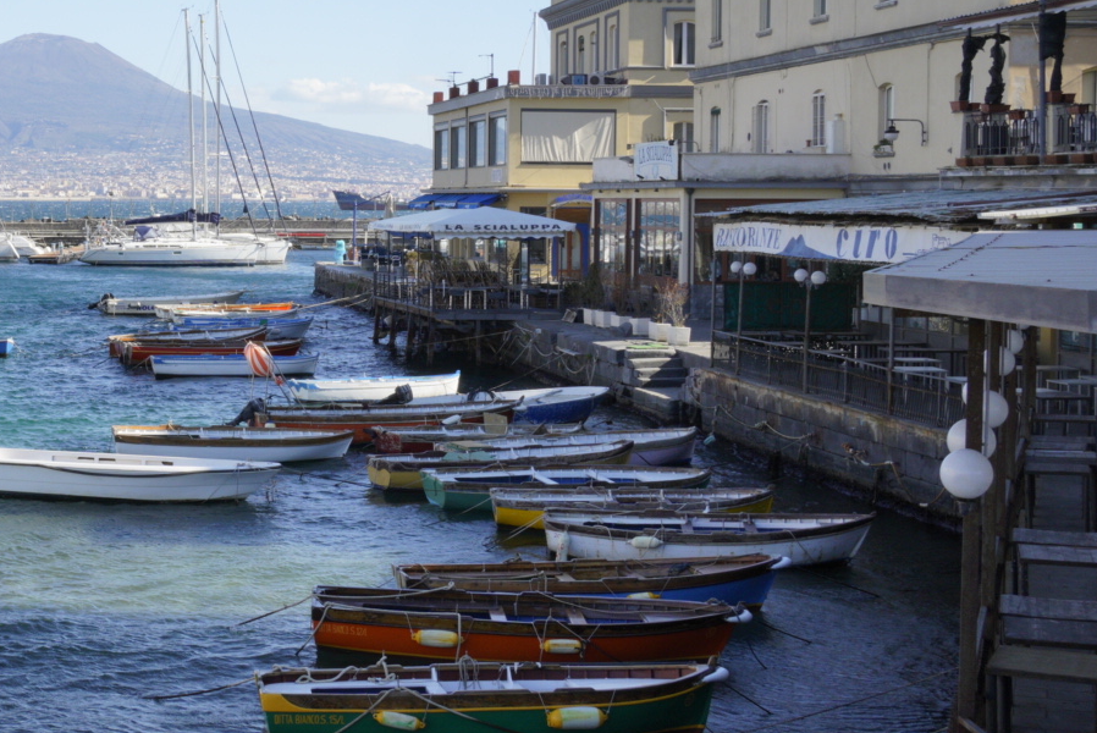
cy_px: 274
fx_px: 1921
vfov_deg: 21.6
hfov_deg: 30.7
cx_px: 148
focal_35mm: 63
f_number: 22
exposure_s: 1/160
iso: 640
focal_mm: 35
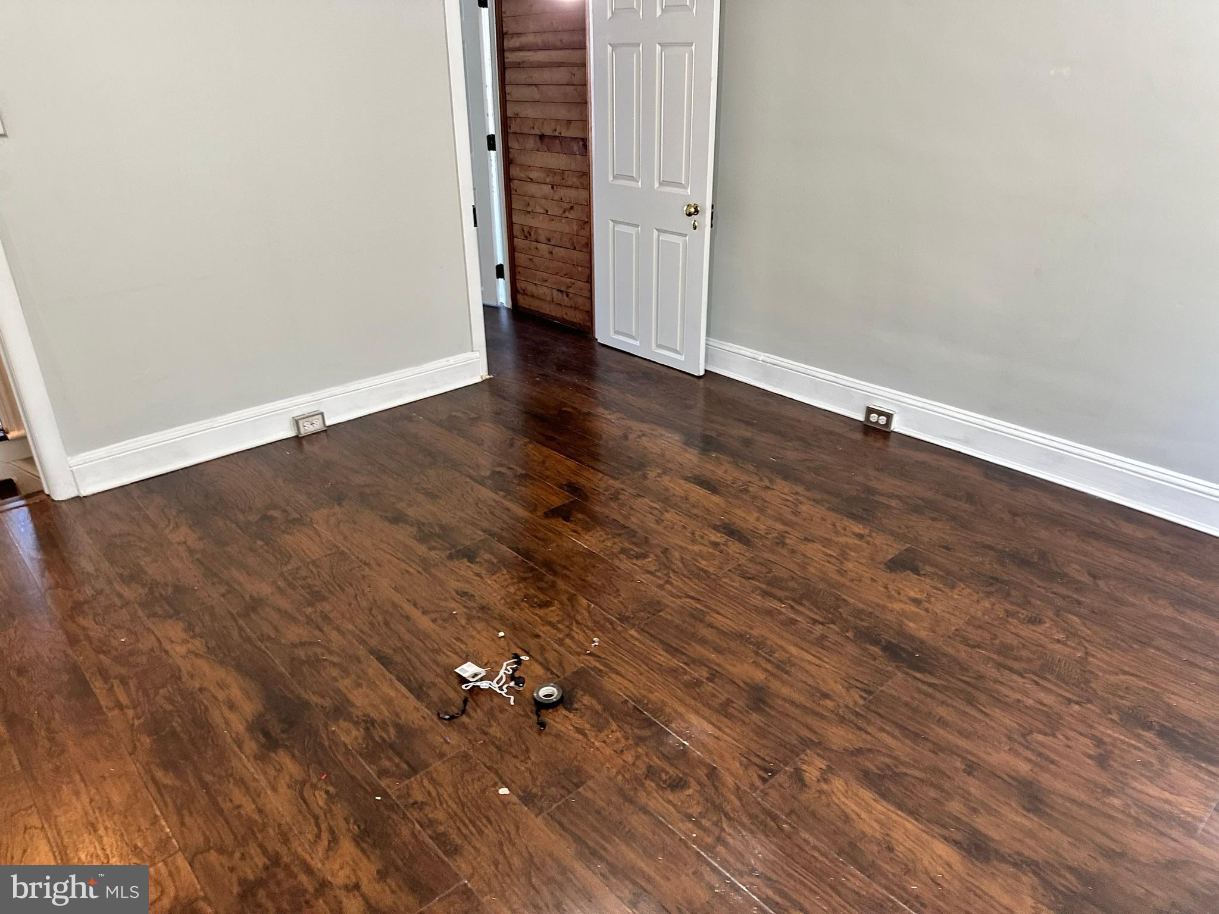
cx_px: 610
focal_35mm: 24
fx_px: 845
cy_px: 457
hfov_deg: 71.6
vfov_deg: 56.8
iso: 320
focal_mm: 6.86
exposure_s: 1/60
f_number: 1.78
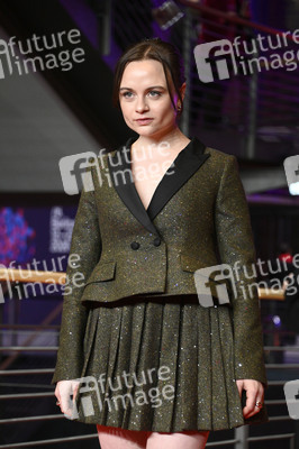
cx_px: 150
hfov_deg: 11.2
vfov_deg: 16.8
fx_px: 1522
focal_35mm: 122
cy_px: 224
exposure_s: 1/200
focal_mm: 122
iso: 5000
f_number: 5.6
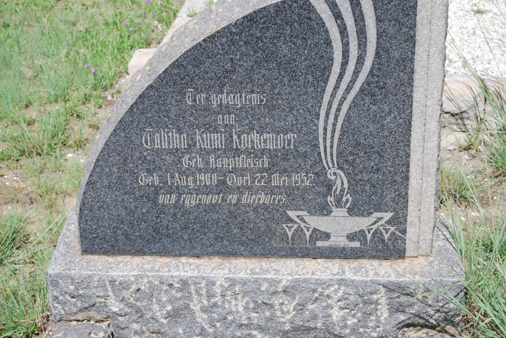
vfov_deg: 19.0
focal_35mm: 72
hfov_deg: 28.0
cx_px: 253
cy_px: 169
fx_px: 1013
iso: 100
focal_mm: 48
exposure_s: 1/250
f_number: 8
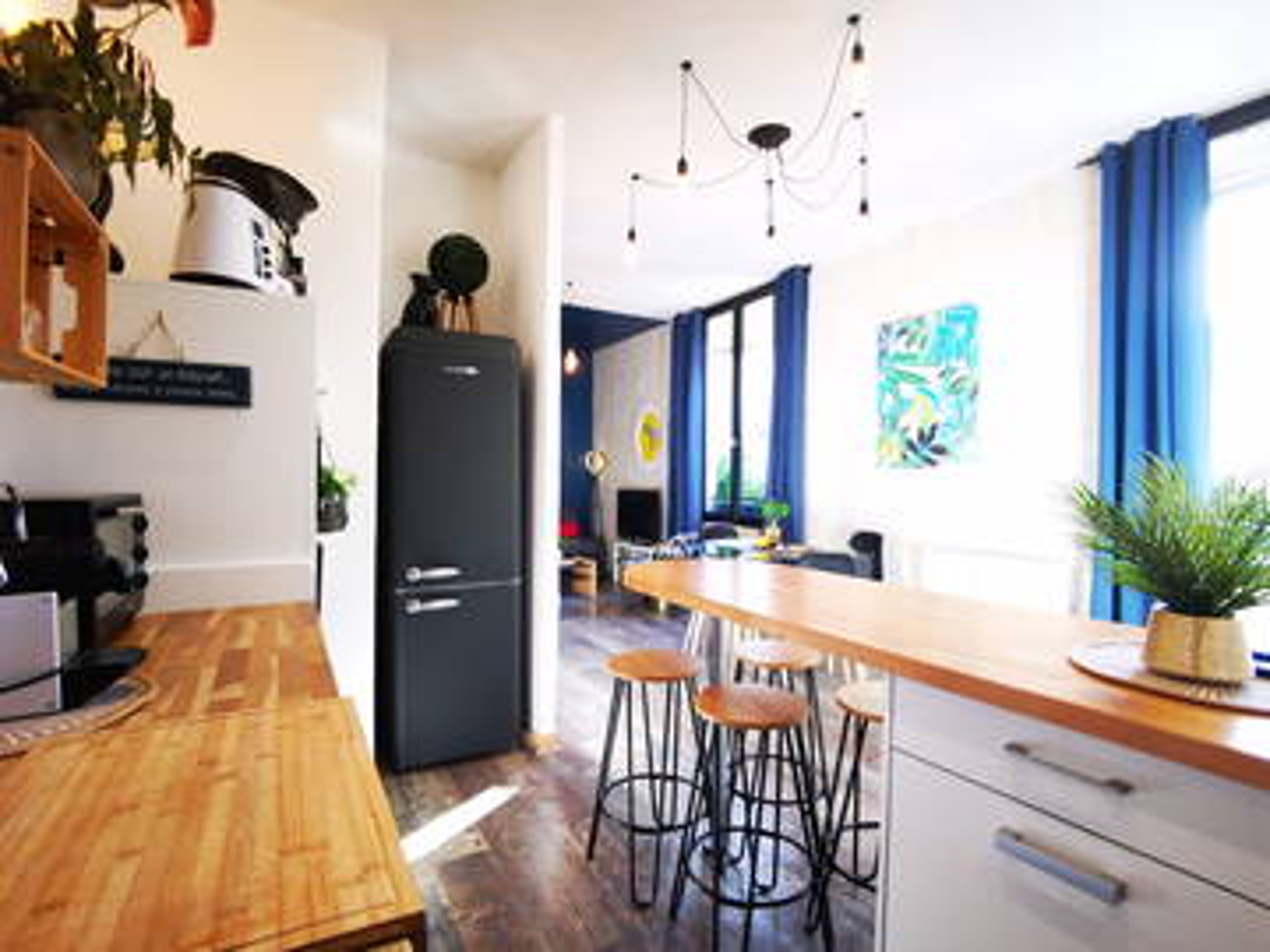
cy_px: 476
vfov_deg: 74.7
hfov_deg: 91.0
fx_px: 624
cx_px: 635
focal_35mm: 17
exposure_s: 1/33.3
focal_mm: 2.26
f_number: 2.2
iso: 160
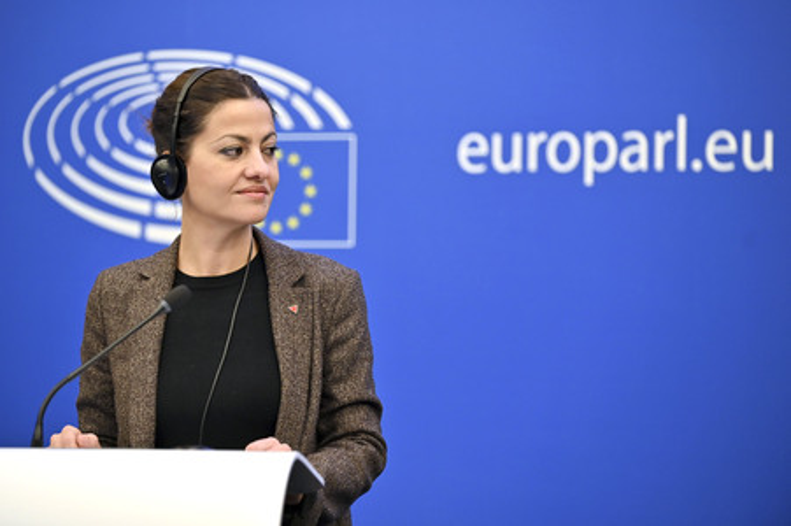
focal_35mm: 135
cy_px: 263
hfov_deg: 15.2
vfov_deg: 10.1
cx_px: 396
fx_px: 2964
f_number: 2.8
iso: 640
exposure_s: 1/160
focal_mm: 135
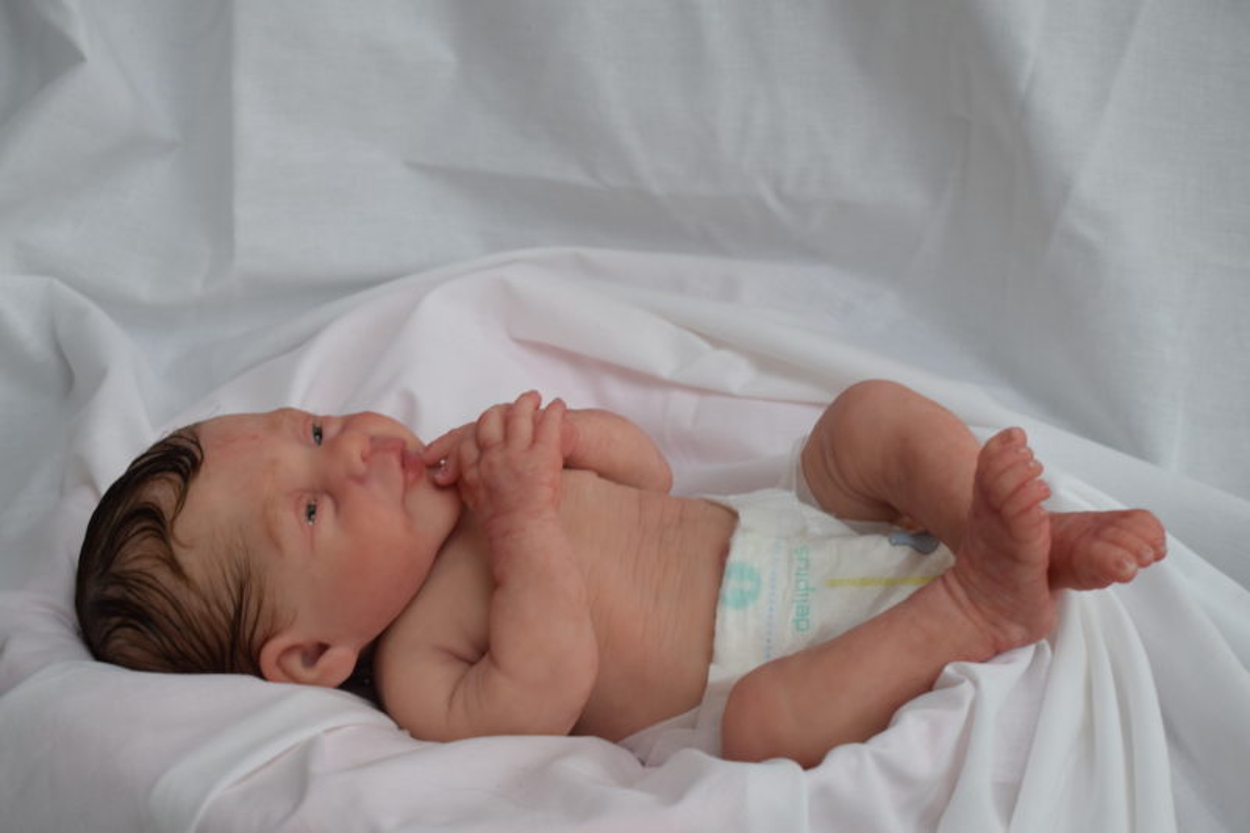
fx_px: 2083
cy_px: 416
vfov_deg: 22.6
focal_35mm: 60
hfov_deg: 33.4
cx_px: 625
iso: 100
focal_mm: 40
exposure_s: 1/40
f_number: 5.6
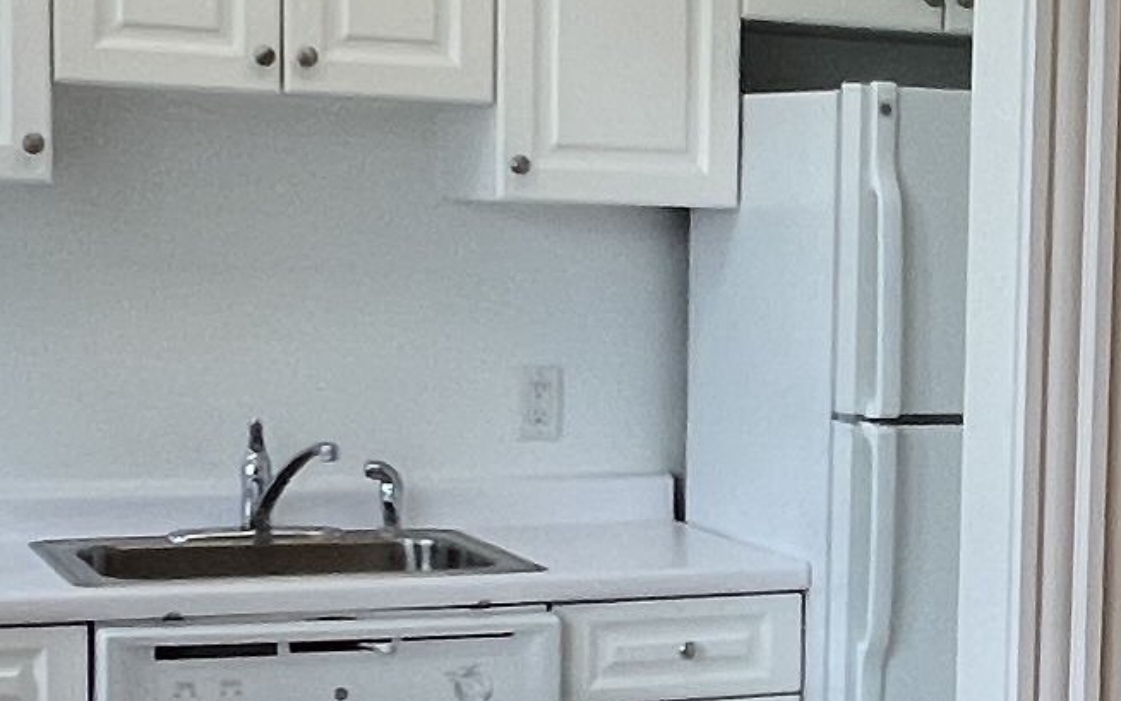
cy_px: 533
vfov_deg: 15.3
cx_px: 1234
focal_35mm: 85
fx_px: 2597
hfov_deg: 22.9
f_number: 1.8
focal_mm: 1.57
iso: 160
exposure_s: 1/120
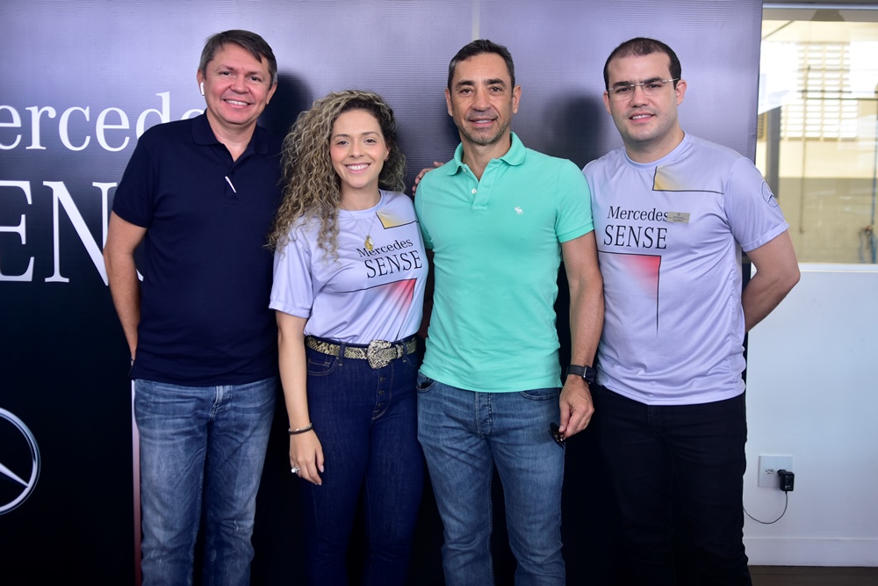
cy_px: 293
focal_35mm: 42
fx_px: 1024
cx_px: 439
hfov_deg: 46.4
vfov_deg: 31.9
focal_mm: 28
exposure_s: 1/160
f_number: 7.1
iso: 200
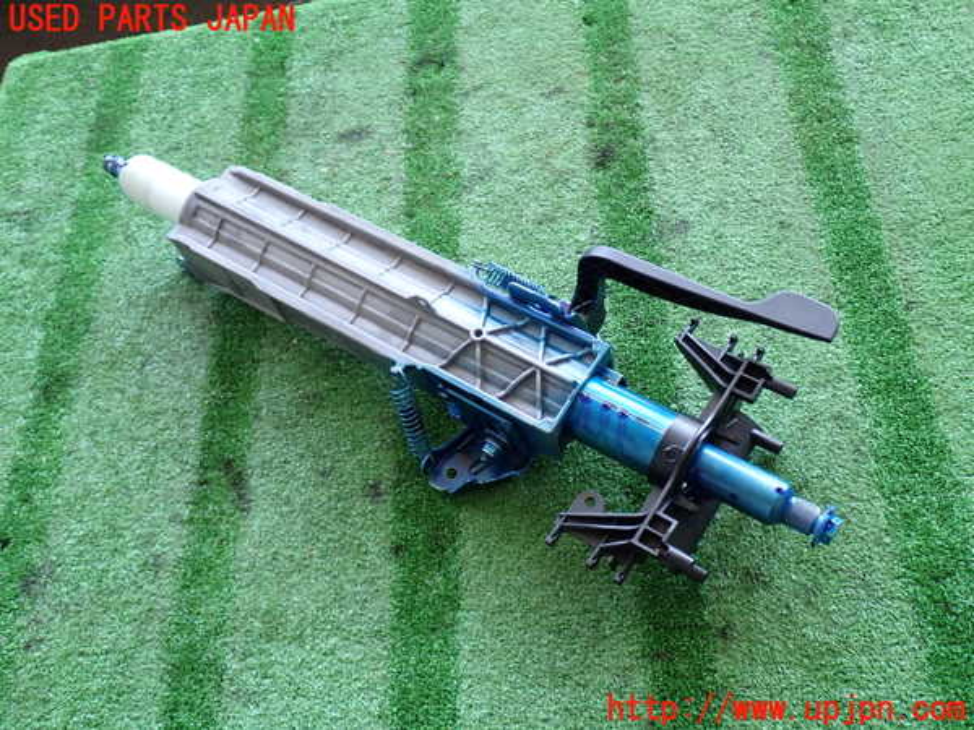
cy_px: 365
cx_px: 487
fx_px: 1013
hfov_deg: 51.4
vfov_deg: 39.7
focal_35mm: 36
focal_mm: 6.37
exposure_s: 1/60
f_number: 2.5
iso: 200
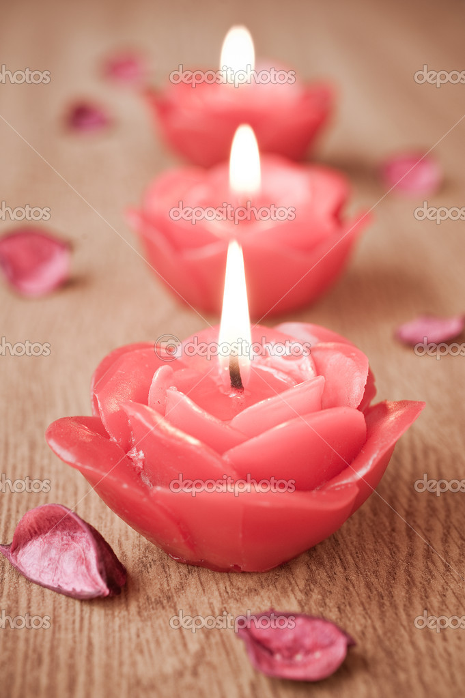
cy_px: 349
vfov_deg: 33.4
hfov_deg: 22.6
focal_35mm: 60
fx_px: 1164
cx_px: 232
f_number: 8
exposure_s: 1/10
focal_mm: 60
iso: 200
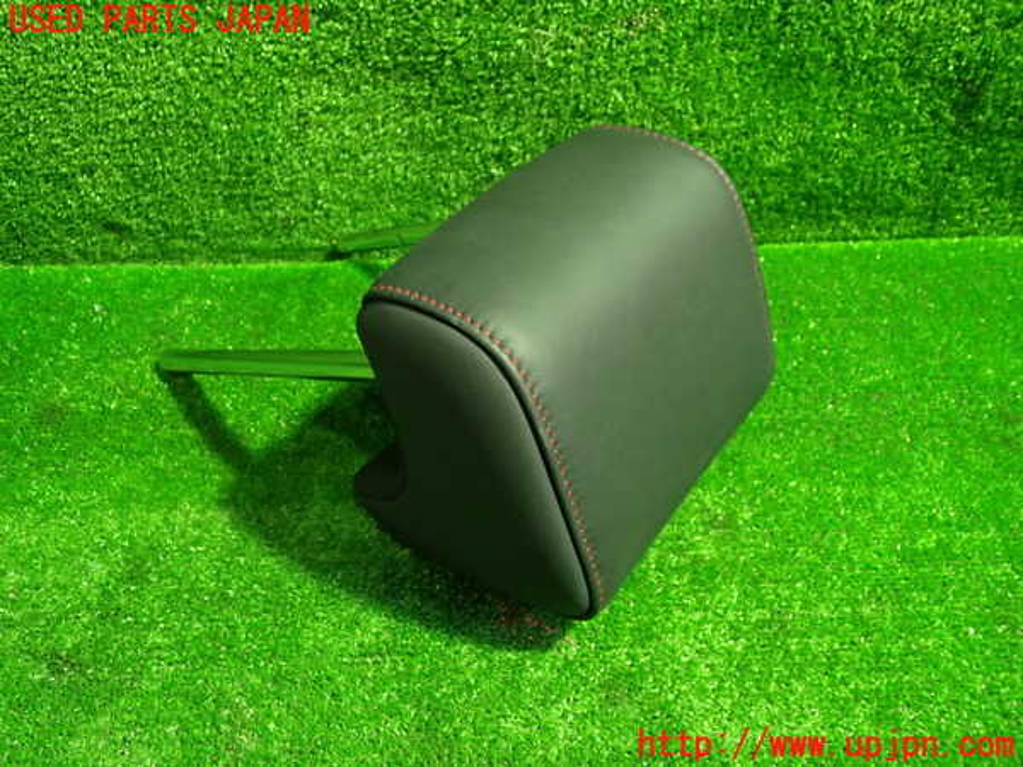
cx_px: 512
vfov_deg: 46.8
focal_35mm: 30
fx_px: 887
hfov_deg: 60.0
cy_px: 384
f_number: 2.3
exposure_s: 1/30
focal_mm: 5.4
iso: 500
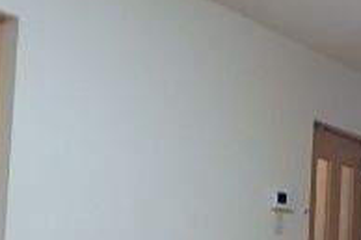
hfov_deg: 24.0
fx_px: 721
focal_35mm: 72
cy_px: 259
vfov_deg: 18.2
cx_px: 491
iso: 400
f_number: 3.5
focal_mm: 3.7
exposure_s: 1/30
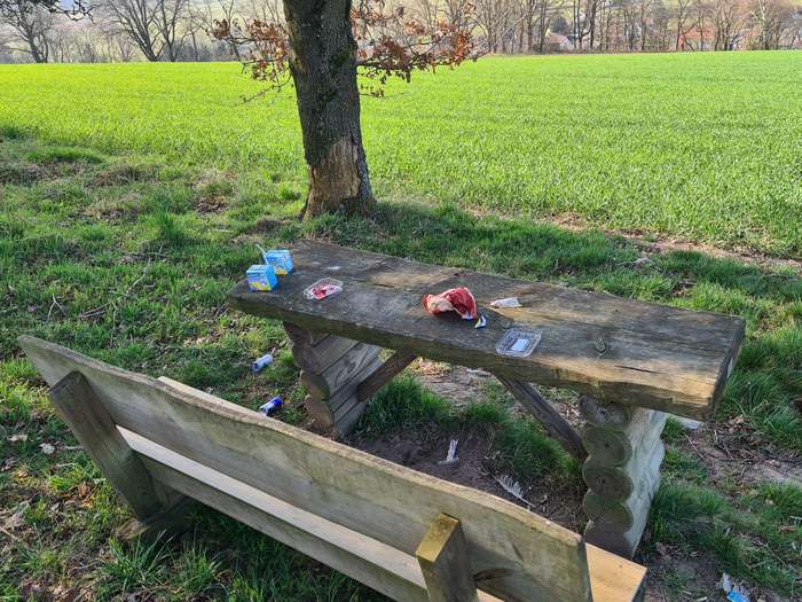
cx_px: 401
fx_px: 602
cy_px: 301
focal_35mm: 26
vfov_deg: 53.1
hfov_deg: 67.3
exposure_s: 1/468
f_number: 1.8
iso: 50
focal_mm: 5.4
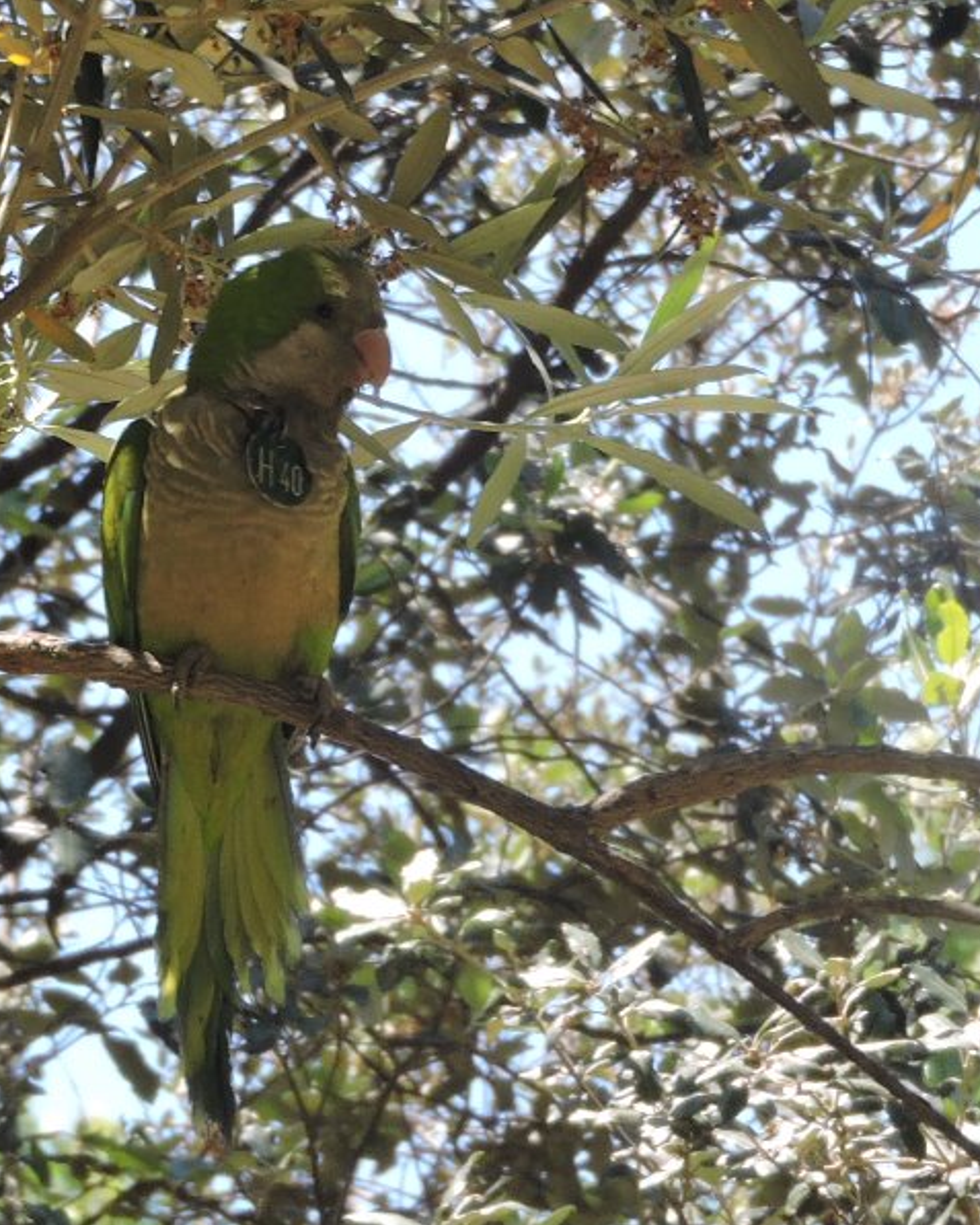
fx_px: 10439
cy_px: 615
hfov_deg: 5.4
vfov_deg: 6.7
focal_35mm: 288
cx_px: 323
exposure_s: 1/125
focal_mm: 39.4
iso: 100
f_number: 5.3
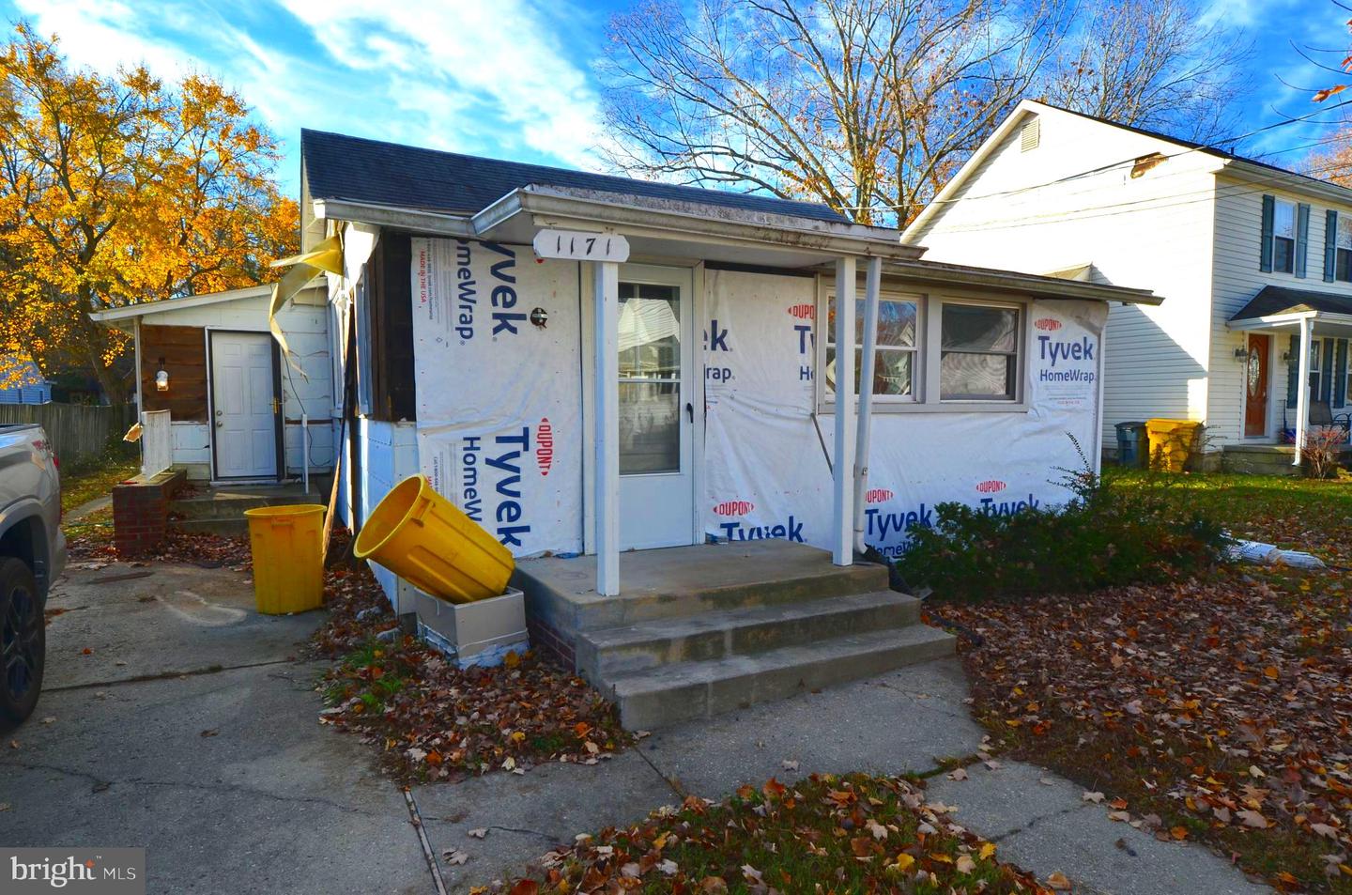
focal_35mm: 21
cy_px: 448
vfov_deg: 59.2
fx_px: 787
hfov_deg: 81.3
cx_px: 676
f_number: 10
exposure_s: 1/250
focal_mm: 14
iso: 320
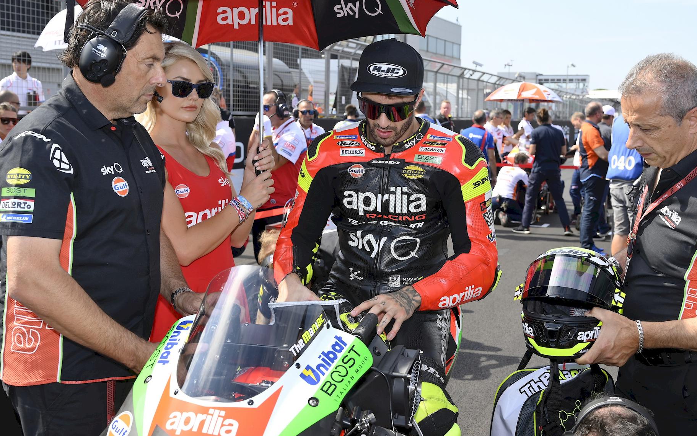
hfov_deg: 45.3
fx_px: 836
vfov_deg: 29.2
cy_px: 192
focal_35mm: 44
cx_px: 364
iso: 100
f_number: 7.1
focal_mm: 41
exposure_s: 1/200
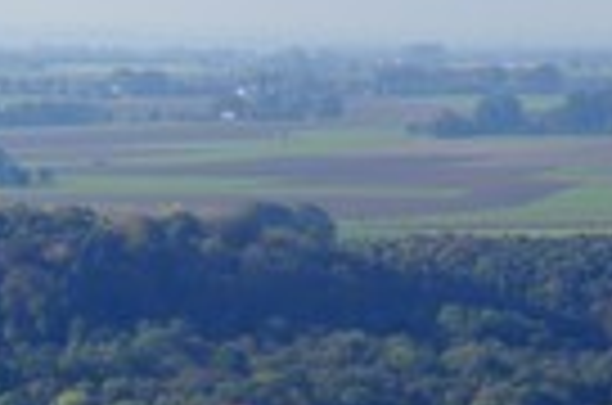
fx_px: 5885
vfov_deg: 3.9
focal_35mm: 347
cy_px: 616
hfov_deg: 5.9
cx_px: 698
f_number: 8
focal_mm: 112
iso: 400
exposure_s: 1/800
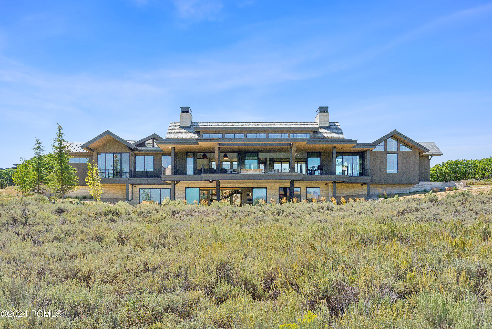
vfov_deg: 35.7
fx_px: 510
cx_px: 246
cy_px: 164
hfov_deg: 51.5
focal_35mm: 37
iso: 640
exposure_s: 1/4000
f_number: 7.1
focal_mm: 37.3
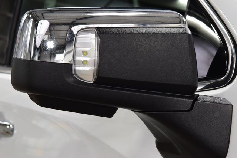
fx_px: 543
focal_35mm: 82
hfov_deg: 24.6
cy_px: 79
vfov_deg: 16.6
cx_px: 118
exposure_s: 1/60
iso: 1600
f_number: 7.1
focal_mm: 55
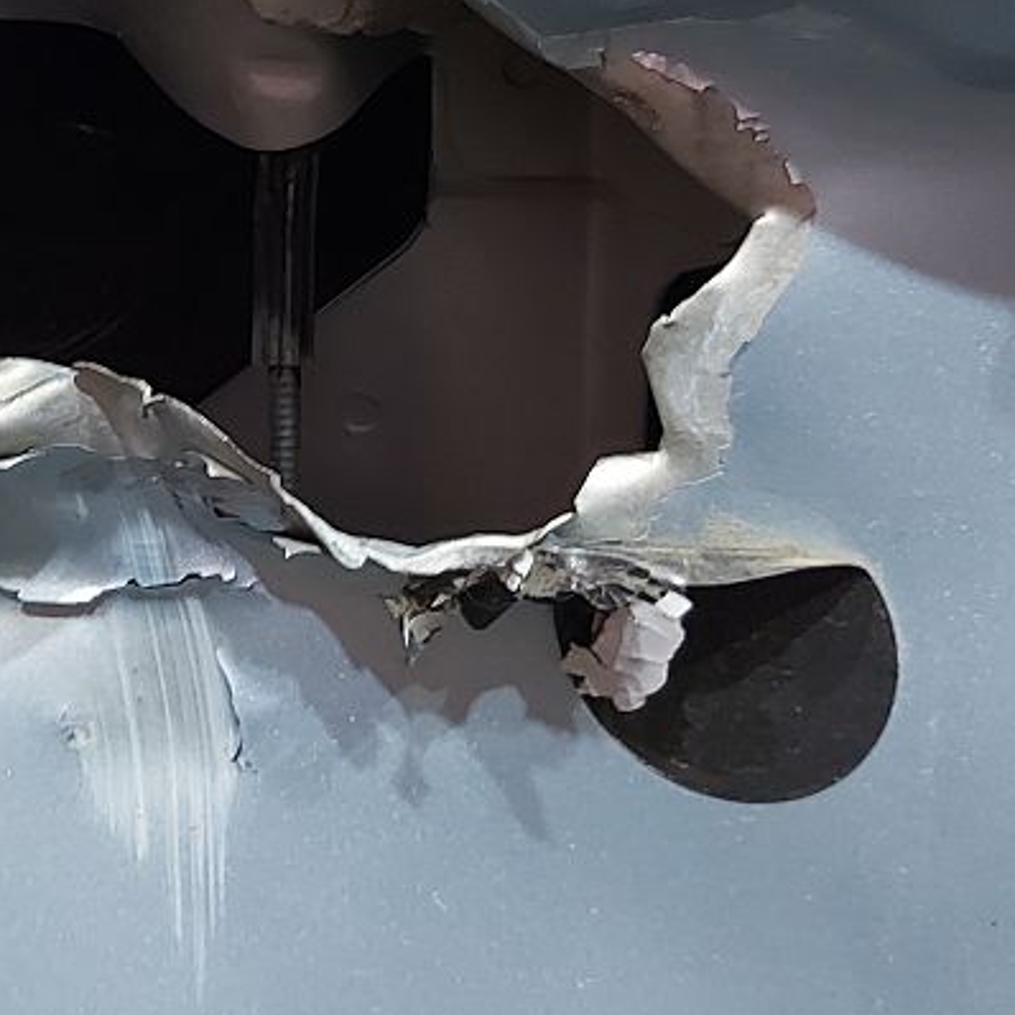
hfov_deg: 22.4
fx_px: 2455
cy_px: 8
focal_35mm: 74
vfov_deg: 22.5
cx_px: -11
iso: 200
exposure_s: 1/25
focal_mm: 5.23
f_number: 1.8
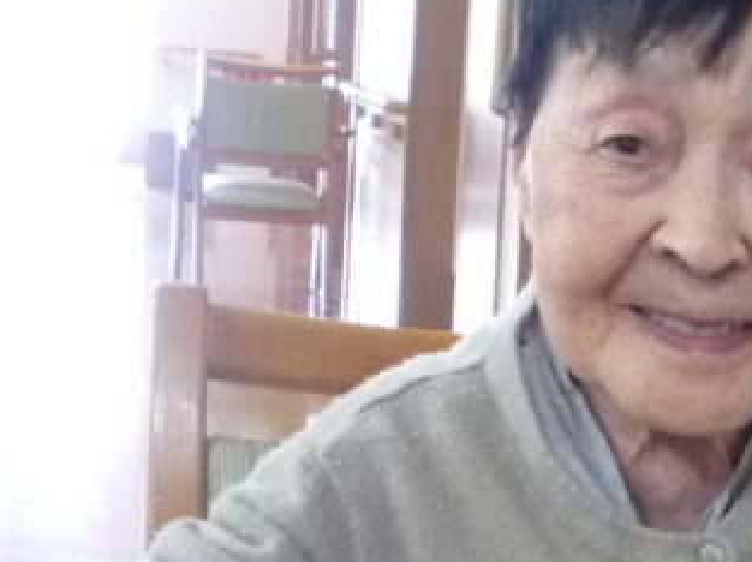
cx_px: 831
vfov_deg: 15.1
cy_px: 584
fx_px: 2083
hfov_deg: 19.6
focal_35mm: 96
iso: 400
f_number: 3.3
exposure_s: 1/20
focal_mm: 5.2
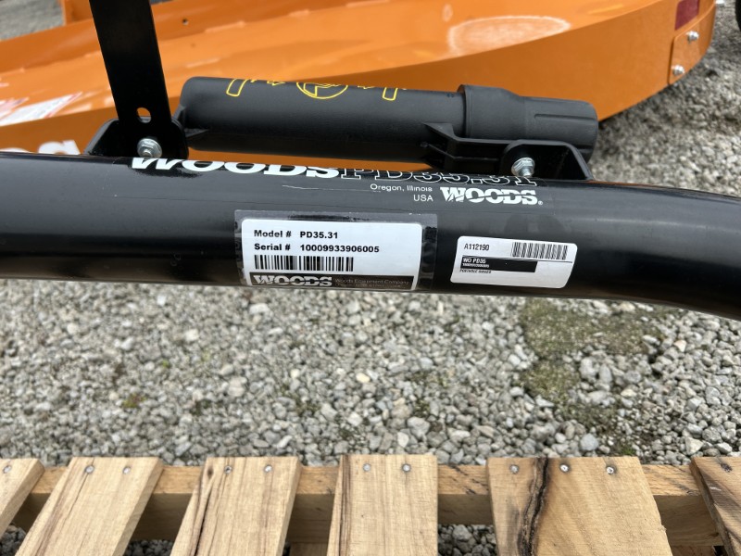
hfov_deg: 67.3
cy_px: 278
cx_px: 370
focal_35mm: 26
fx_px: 557
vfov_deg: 53.1
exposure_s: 1/1934
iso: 50
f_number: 1.5
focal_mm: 5.7
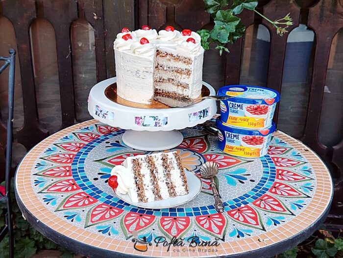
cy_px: 129
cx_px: 172
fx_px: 416
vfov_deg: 34.3
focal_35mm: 42
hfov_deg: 44.8
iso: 157
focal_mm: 5.25
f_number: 1.75
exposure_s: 1/100
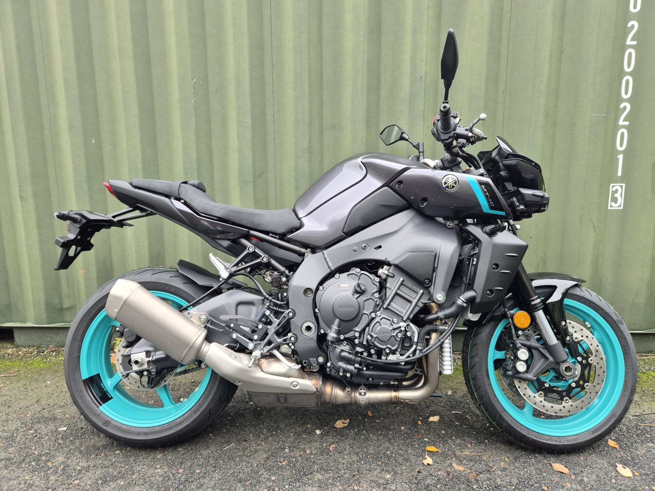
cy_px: 246
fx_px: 435
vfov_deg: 58.9
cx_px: 328
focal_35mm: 23
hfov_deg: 73.9
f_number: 1.8
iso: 80
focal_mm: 5.4
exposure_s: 1/180
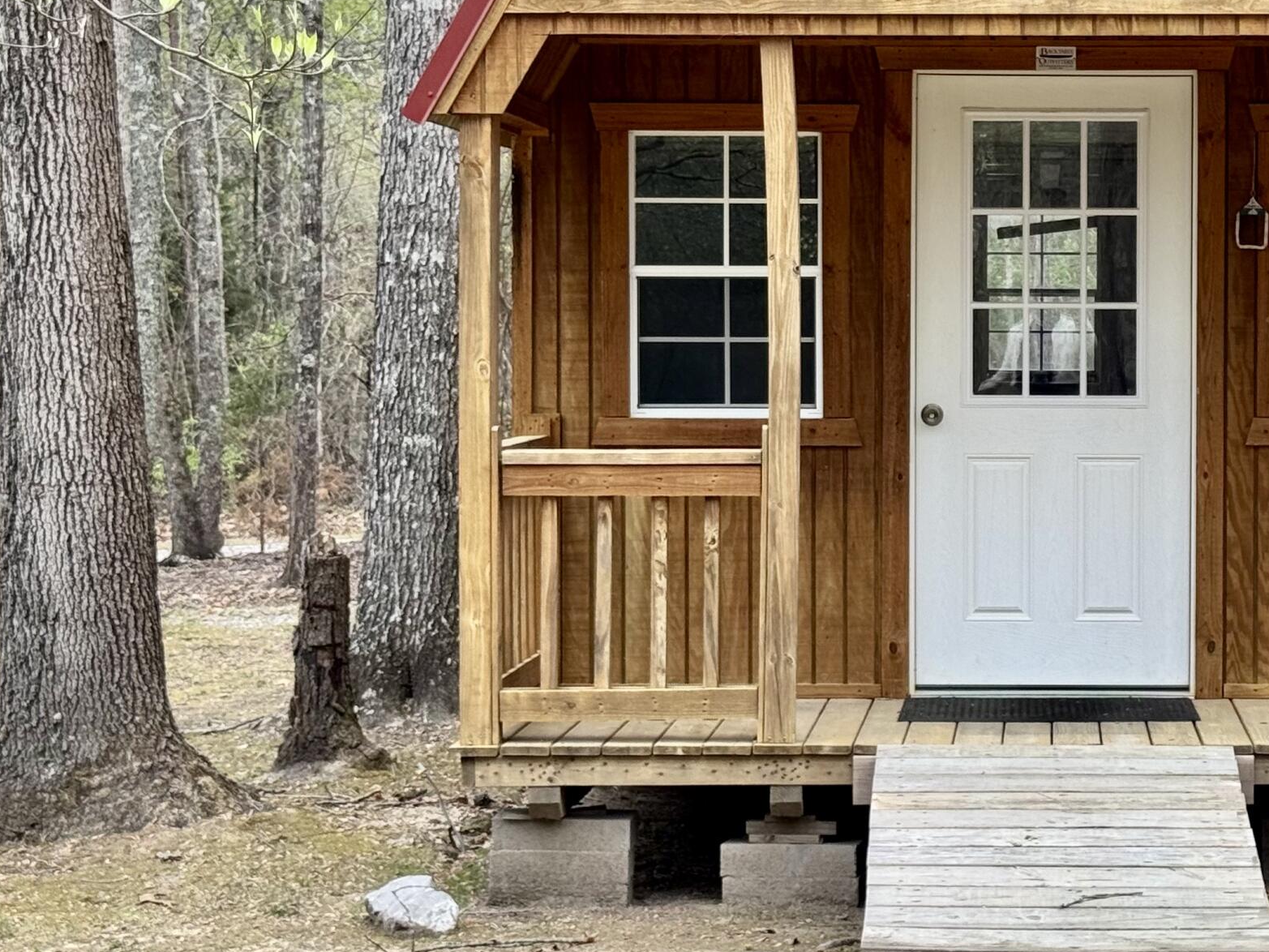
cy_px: 401
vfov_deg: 16.1
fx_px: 3373
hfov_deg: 21.0
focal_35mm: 92
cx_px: 1069
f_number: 1.78
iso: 64
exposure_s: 1/484
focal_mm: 6.76
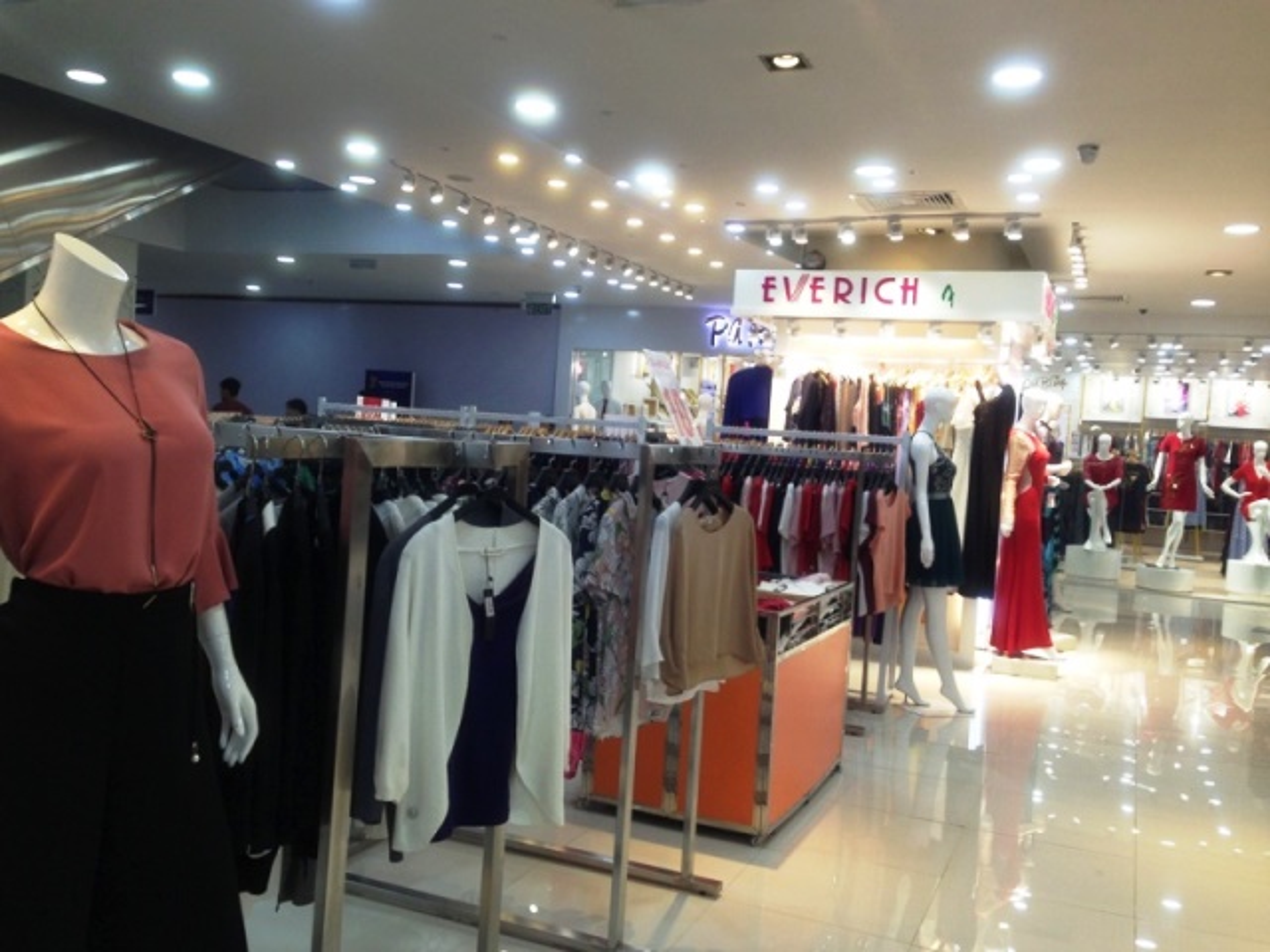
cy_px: 476
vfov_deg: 42.9
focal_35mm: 33
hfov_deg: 55.4
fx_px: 1211
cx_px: 635
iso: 64
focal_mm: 4.13
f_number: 2.4
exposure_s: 1/40
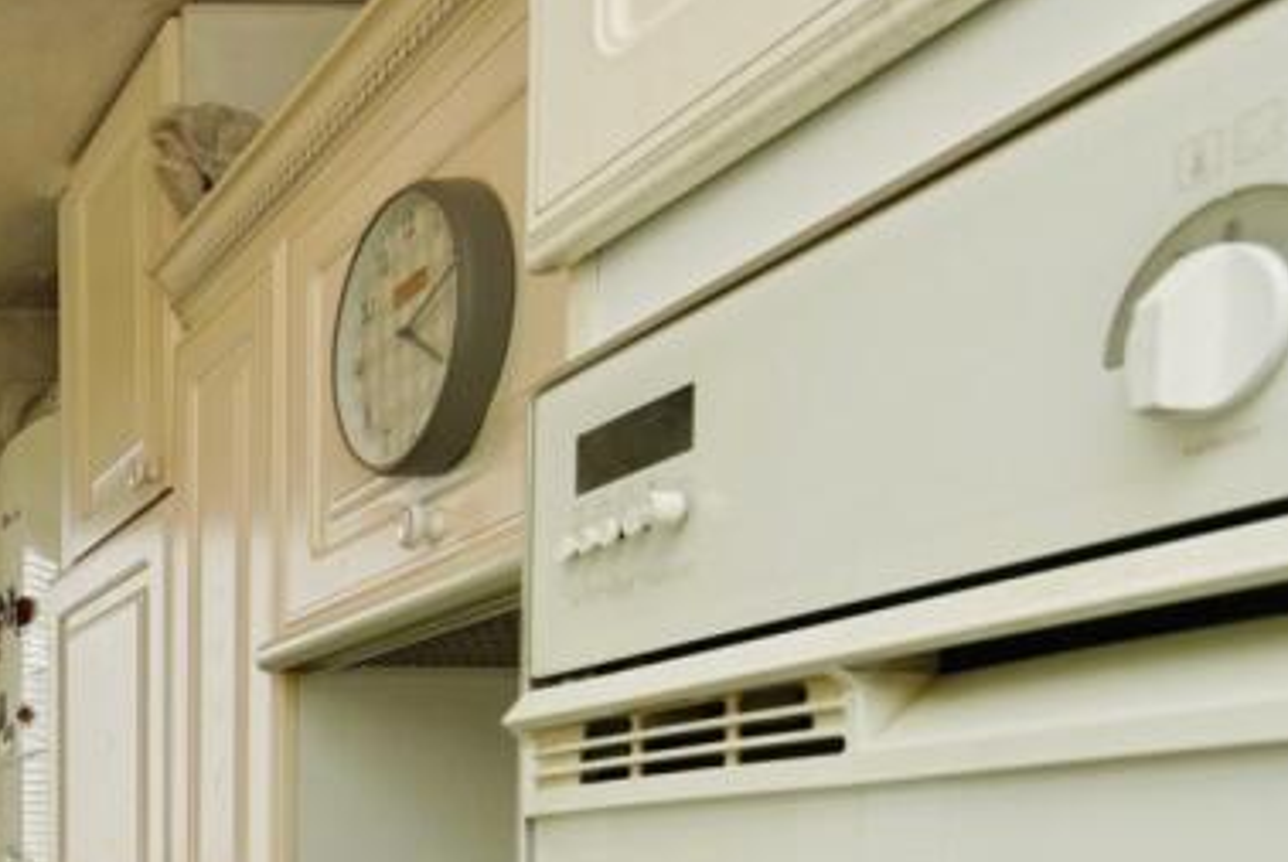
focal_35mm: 46
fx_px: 1648
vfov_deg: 27.2
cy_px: 913
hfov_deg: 32.0
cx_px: -402
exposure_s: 1/200
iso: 640
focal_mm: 17
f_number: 10
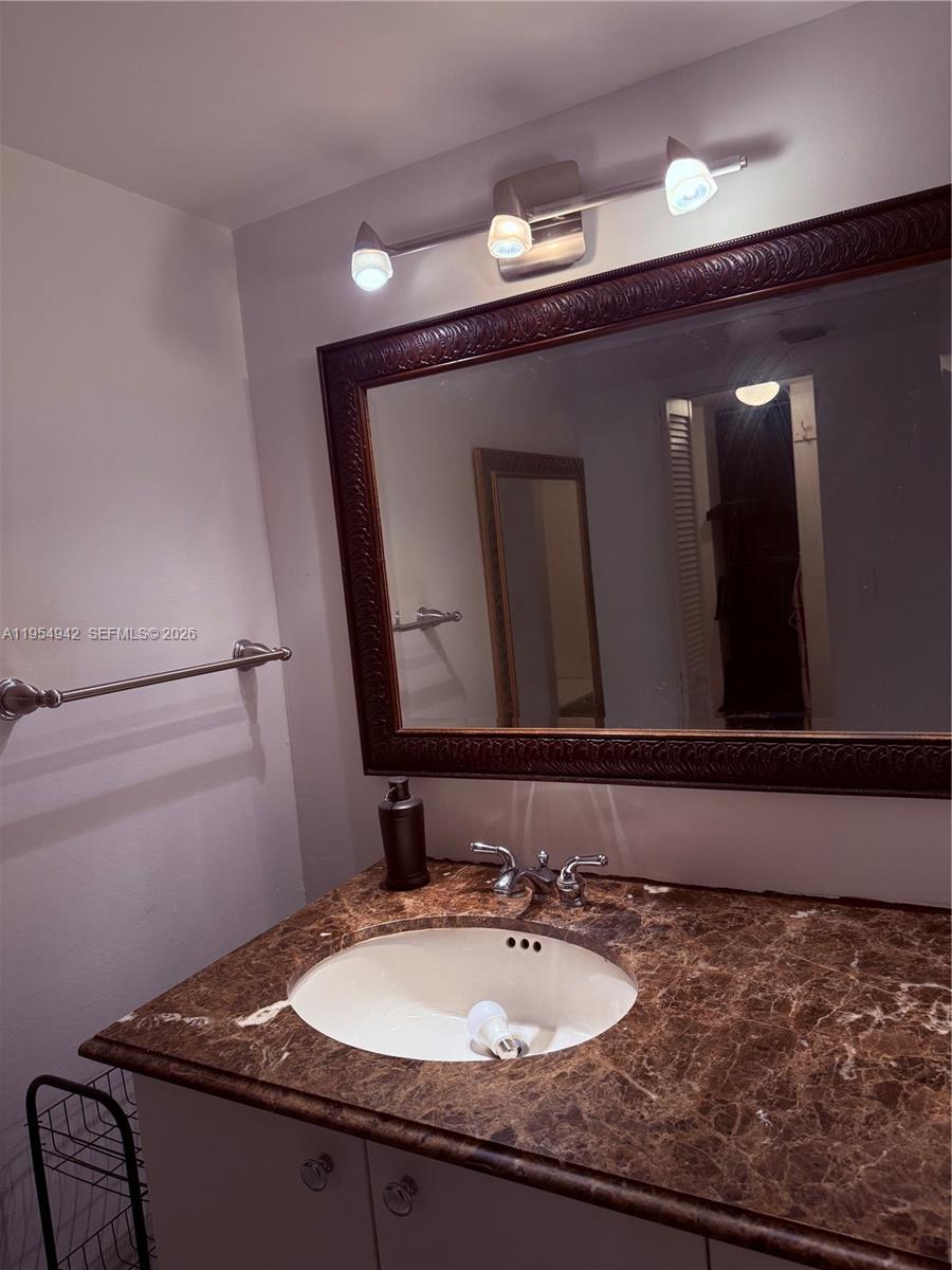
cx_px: 476
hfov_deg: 56.8
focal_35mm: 24
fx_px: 880
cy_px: 635
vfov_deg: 71.6
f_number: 1.78
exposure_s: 1/120
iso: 160
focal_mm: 6.76
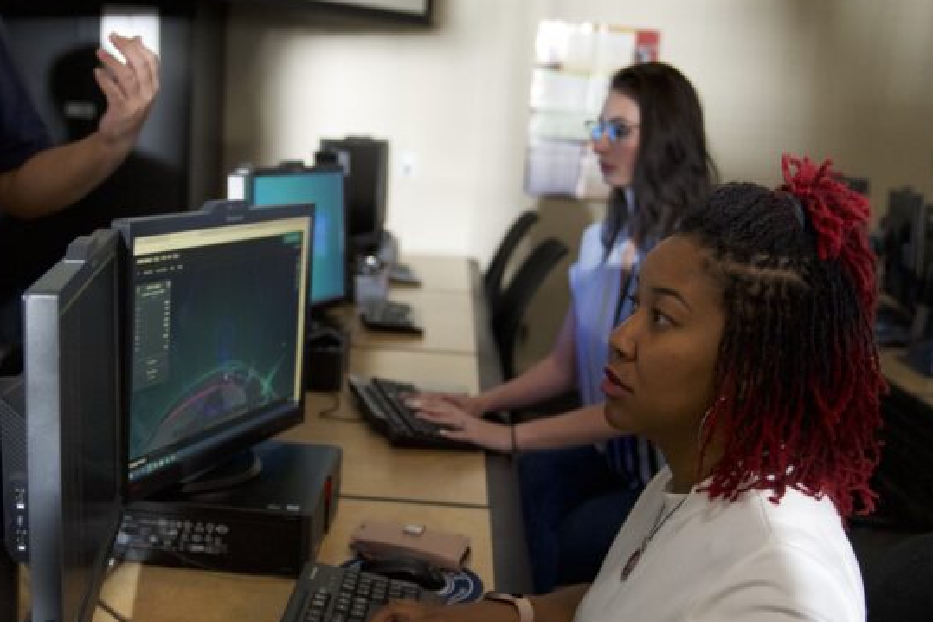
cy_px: 371
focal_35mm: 47
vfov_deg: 28.6
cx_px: 370
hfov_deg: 41.7
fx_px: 1218
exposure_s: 1/125
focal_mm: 33
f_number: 2.8
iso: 3200
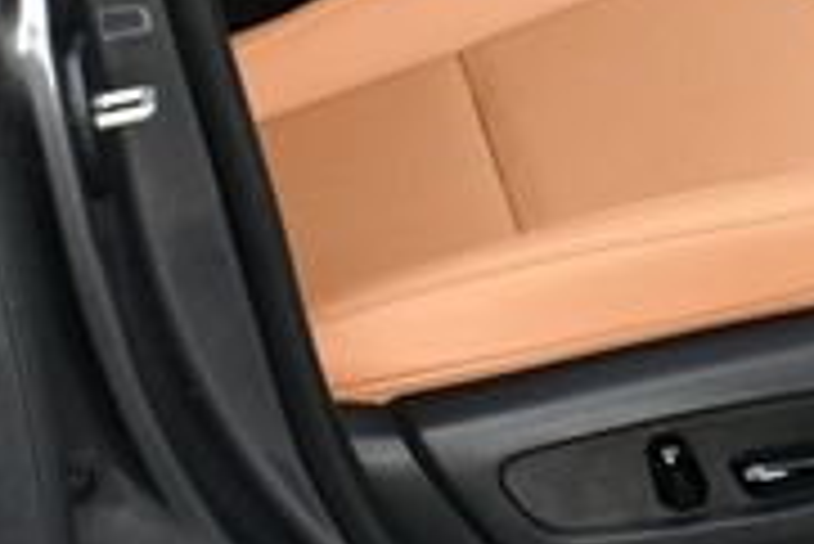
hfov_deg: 15.9
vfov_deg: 10.6
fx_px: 2874
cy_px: -175
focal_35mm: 127
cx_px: 787
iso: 280
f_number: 5.6
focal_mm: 18
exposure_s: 1/250
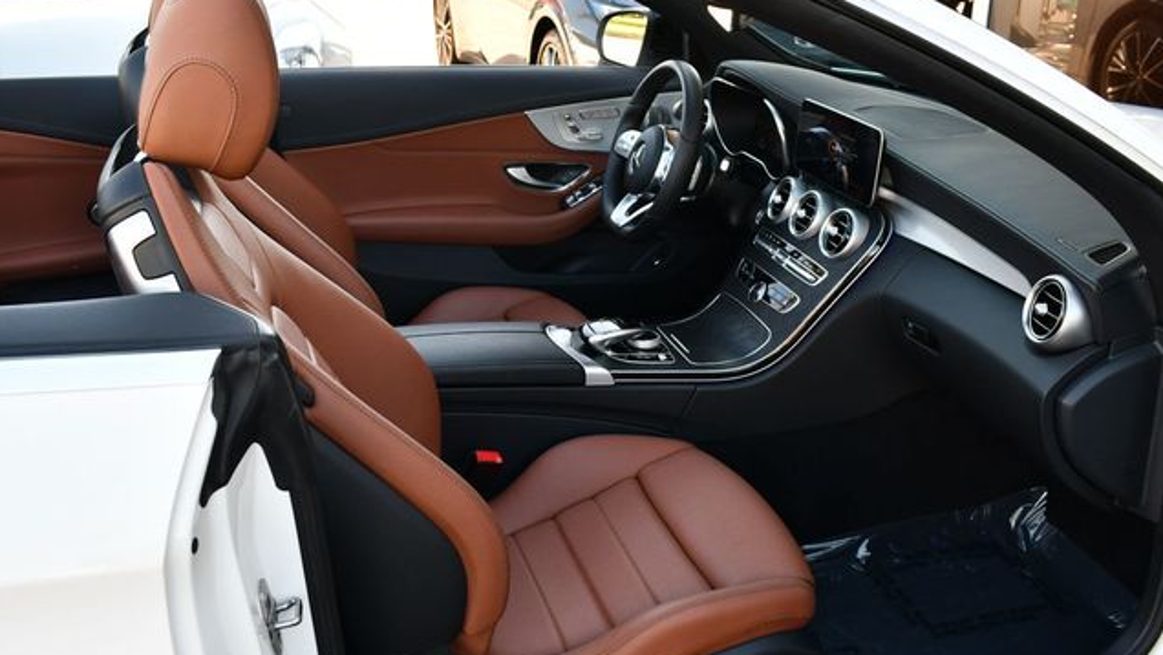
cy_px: 355
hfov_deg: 52.8
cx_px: 580
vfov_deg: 31.2
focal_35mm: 38
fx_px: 1172
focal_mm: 18
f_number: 4.5
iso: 400
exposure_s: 1/250
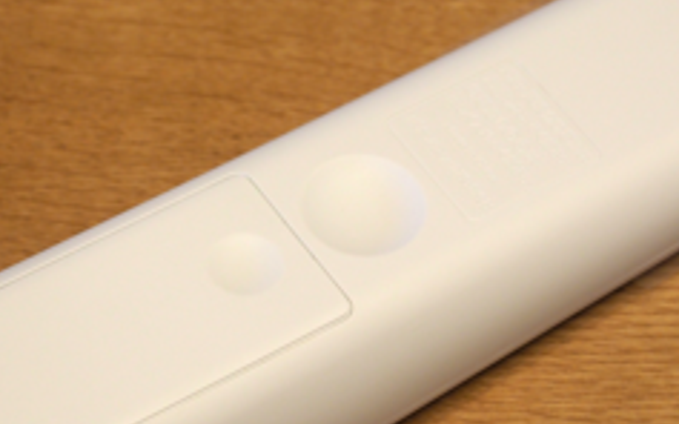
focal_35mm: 150
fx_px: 2775
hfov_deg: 13.9
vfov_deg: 8.7
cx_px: 381
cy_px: 248
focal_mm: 40
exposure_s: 1/100
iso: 500
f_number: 5
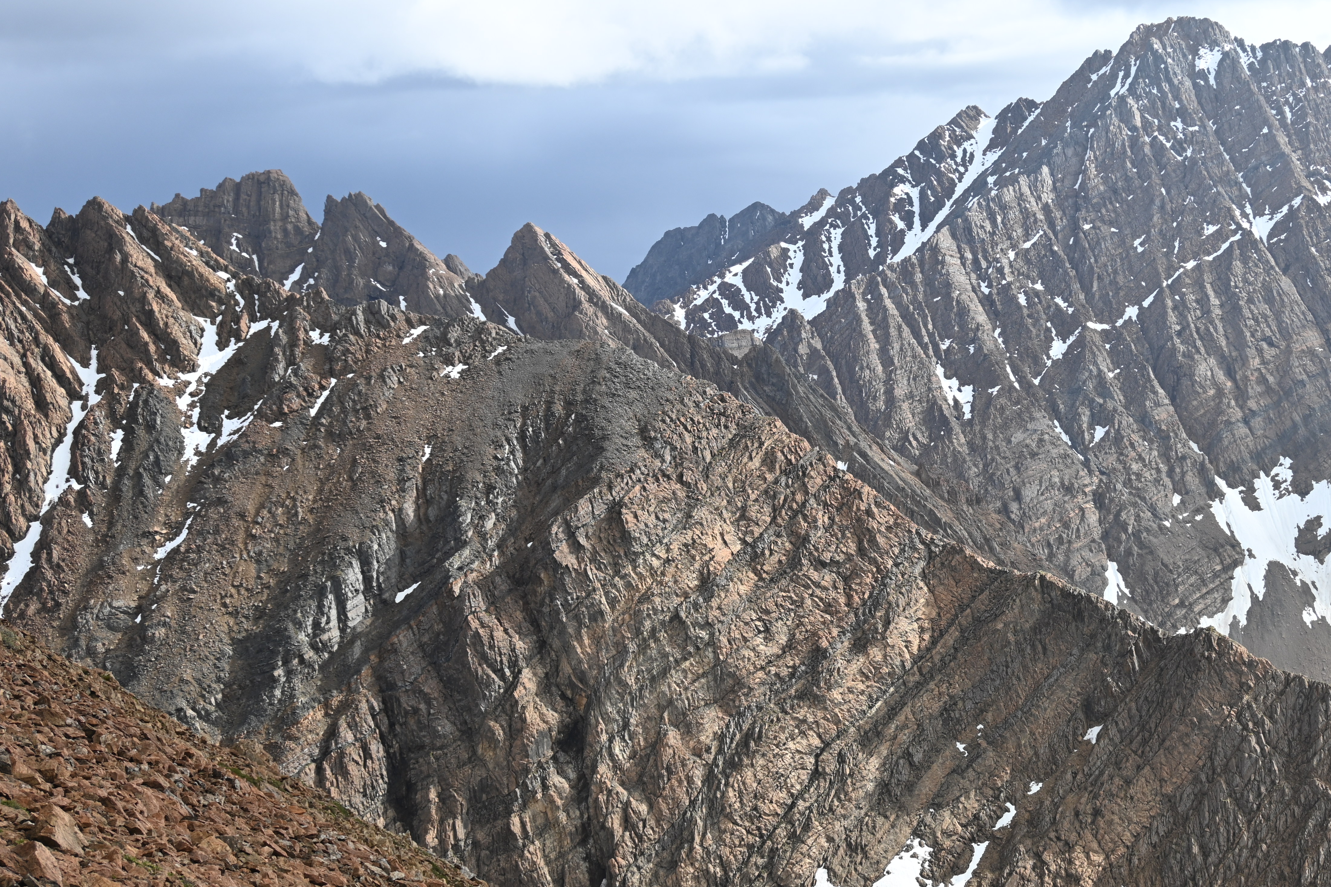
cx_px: 784
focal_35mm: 63
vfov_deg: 21.7
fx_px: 2315
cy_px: 490
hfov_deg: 32.0
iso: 110
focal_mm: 33
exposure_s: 1/125
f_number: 5.6
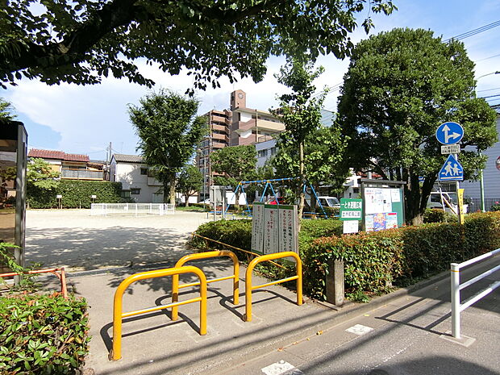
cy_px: 188
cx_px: 250
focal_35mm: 19
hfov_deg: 84.7
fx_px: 274
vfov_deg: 68.7
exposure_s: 1/160
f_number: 6.9
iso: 80
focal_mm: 4.06
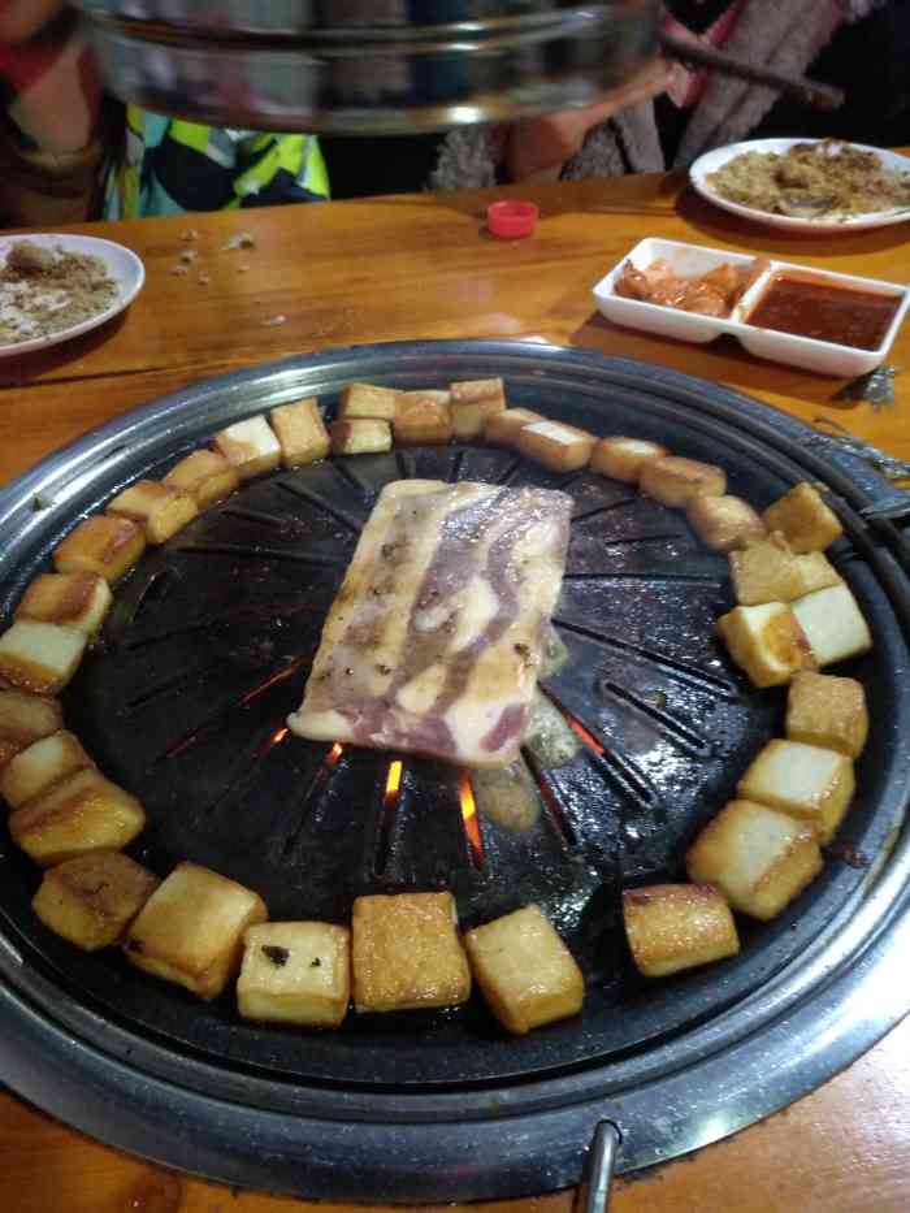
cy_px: 606
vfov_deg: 76.4
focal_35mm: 22
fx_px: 771
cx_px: 455
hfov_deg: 61.1
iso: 2000
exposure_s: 1/17
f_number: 2.2
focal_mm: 3.81
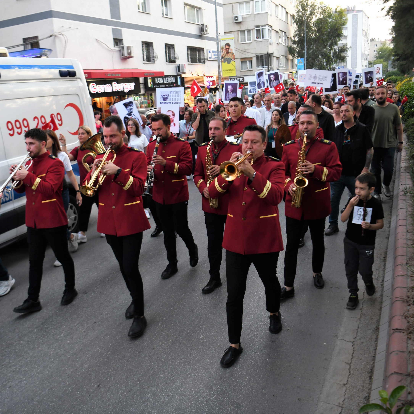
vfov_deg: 52.5
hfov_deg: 52.5
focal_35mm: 31
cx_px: 193
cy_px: 209
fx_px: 419
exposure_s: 1/125
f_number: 2.8
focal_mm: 24
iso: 500
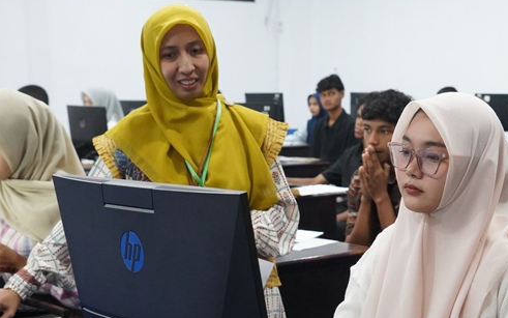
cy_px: 249
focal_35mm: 73
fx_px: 1011
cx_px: 347
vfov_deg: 17.7
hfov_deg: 28.0
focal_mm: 44
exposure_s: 1/100
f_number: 6.3
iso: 10000
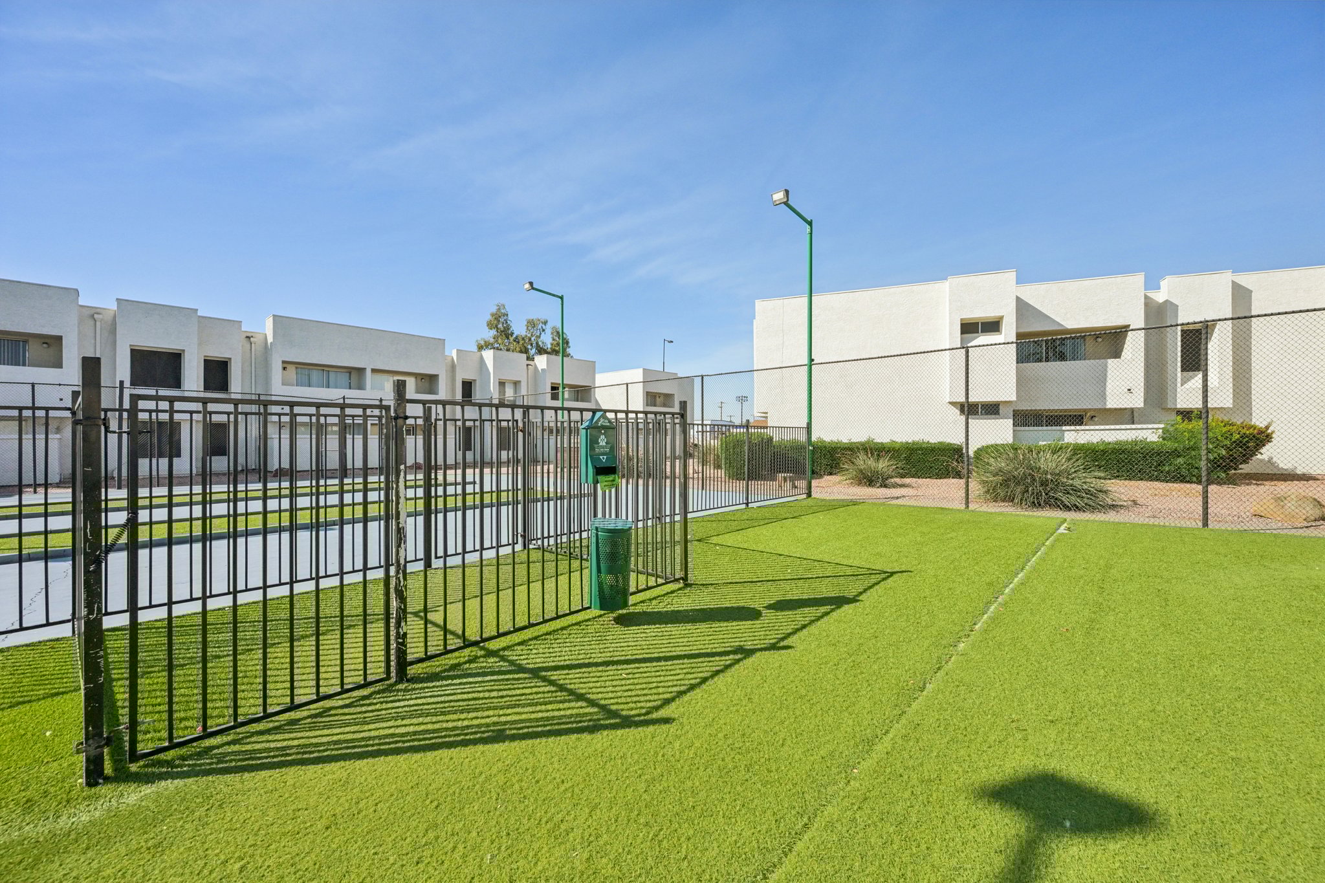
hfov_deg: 104.3
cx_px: 662
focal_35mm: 14
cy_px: 442
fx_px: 515
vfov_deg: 81.2
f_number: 8
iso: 500
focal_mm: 14
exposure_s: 1/1600
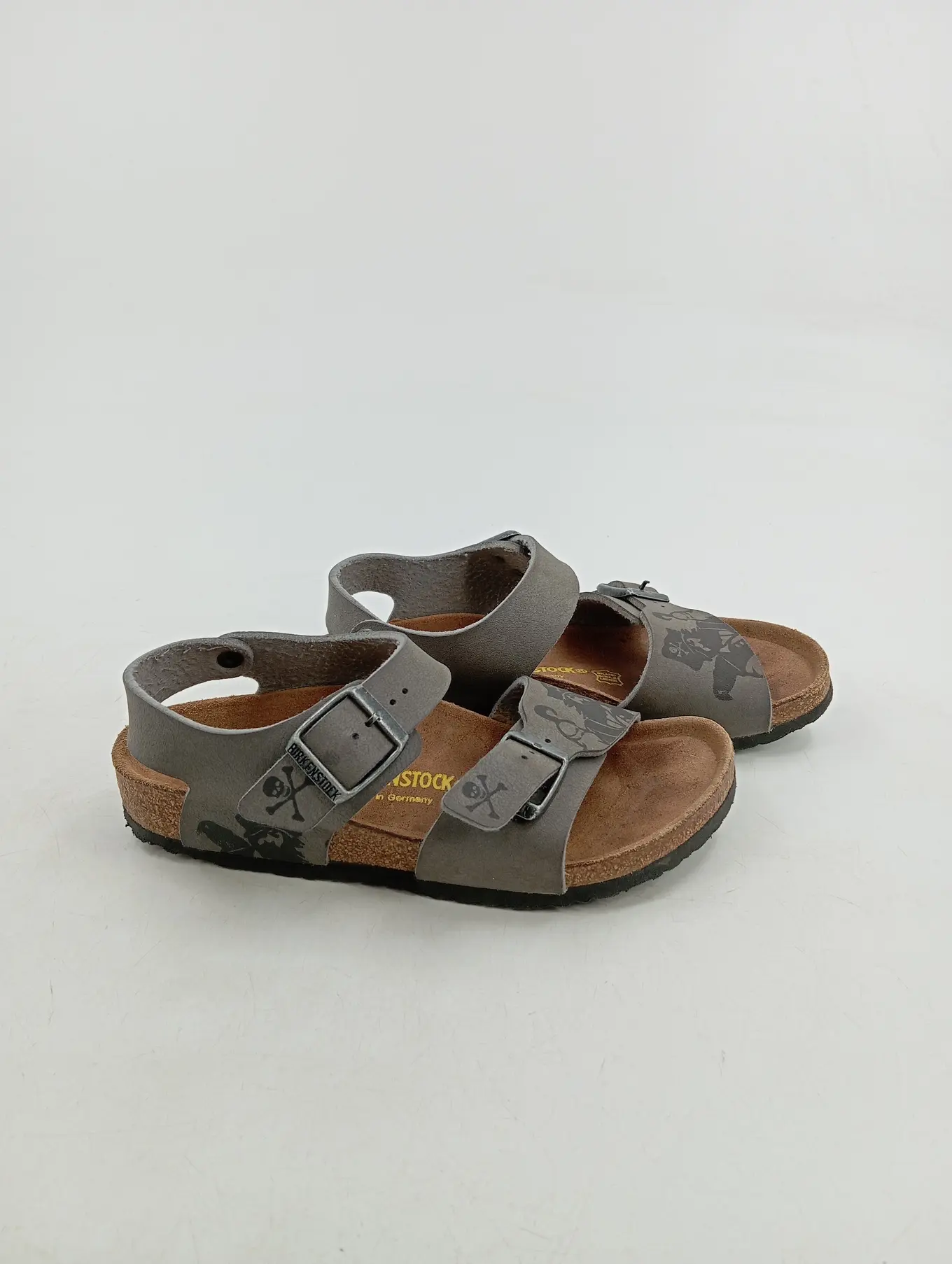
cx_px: 476
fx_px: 1024
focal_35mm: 28
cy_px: 632
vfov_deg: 63.4
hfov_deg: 49.9
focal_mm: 4.22
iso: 80
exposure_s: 1/100
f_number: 1.8
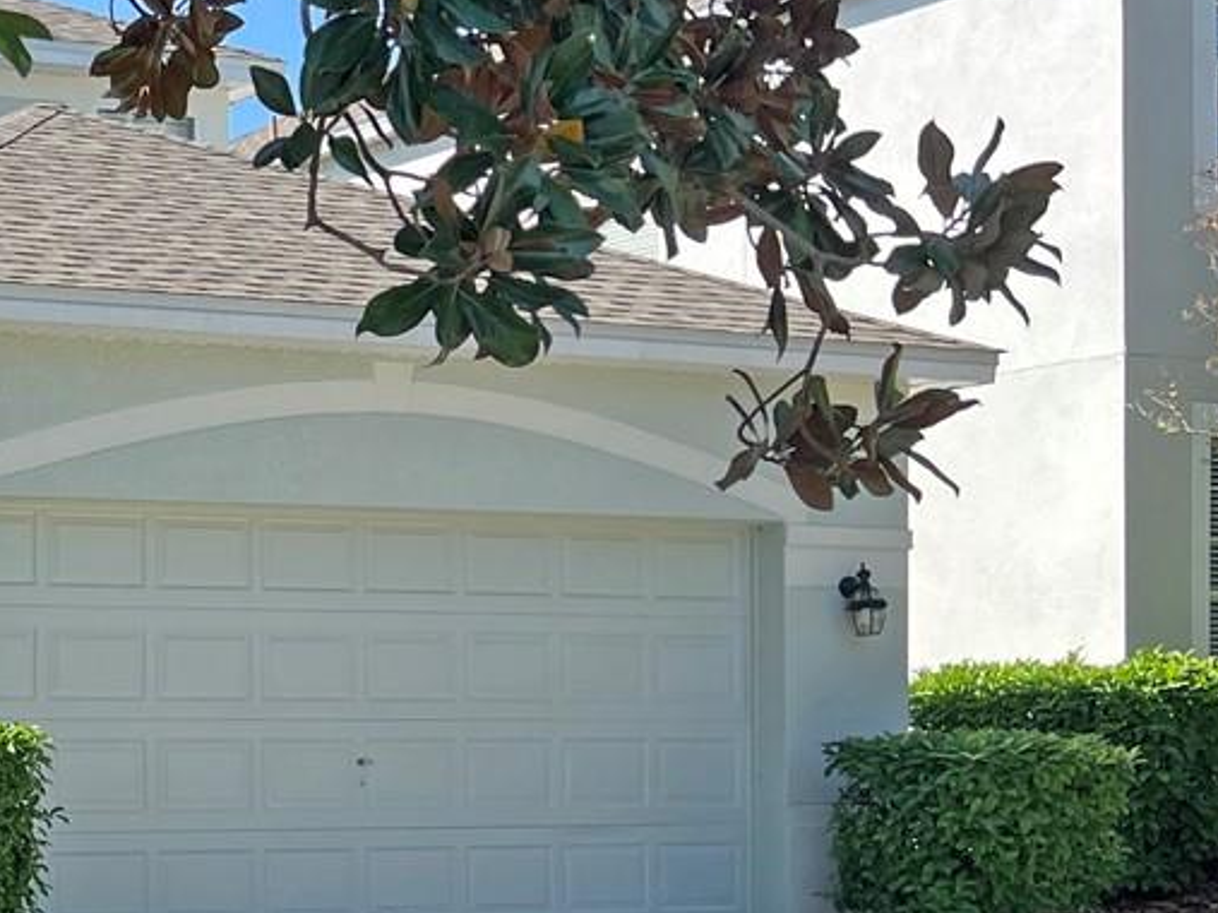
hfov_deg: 21.5
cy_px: 750
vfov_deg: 17.8
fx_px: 2885
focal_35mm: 82
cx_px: -370
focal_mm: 5.7
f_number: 1.5
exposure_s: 1/1621
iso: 50
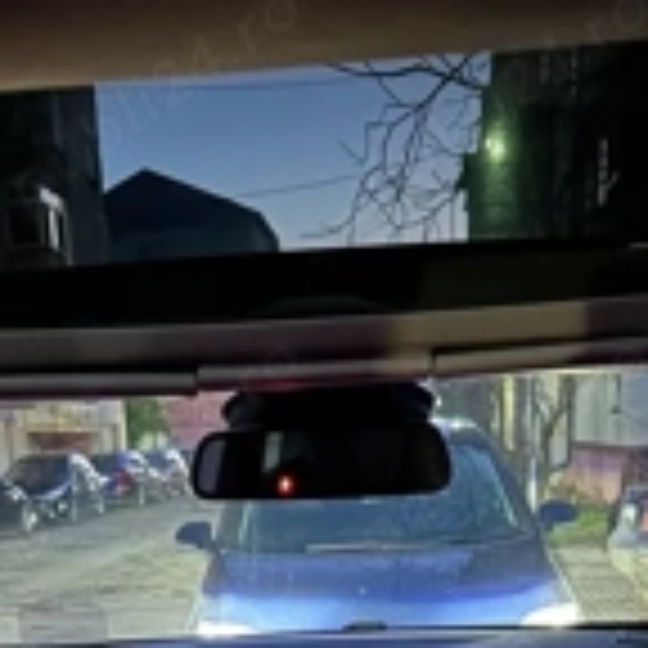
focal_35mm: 59
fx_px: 1250
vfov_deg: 25.0
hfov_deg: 29.0
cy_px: 855
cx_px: 243
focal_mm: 6.86
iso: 2000
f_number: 1.78
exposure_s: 1/9
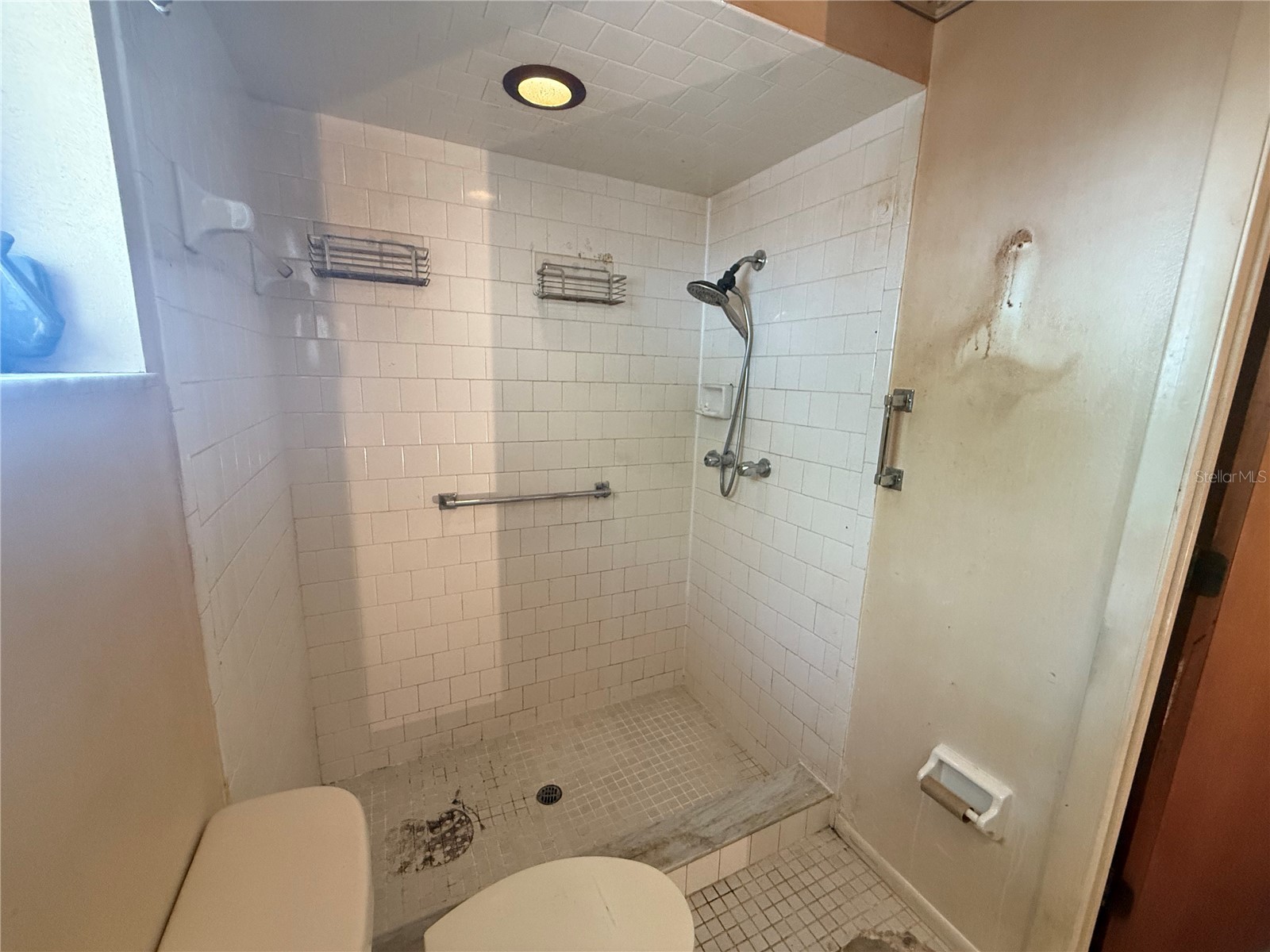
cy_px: 476
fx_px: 514
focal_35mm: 14
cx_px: 635
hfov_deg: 102.1
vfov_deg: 85.7
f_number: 2.2
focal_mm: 2.22
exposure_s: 1/60
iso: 500
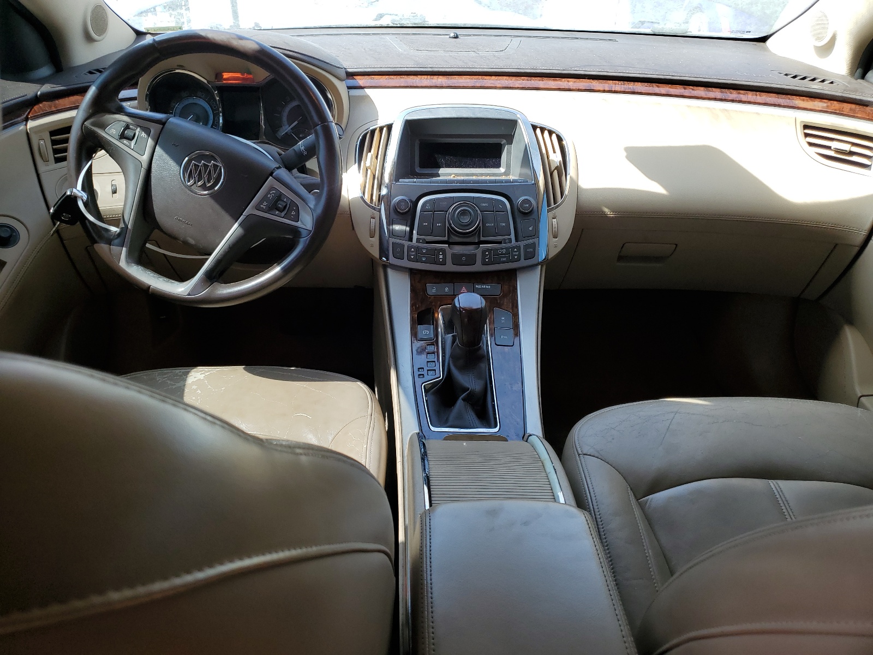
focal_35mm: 26
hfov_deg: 67.3
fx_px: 656
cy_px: 328
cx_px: 436
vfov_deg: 53.1
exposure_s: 1/286
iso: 50
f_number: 1.5
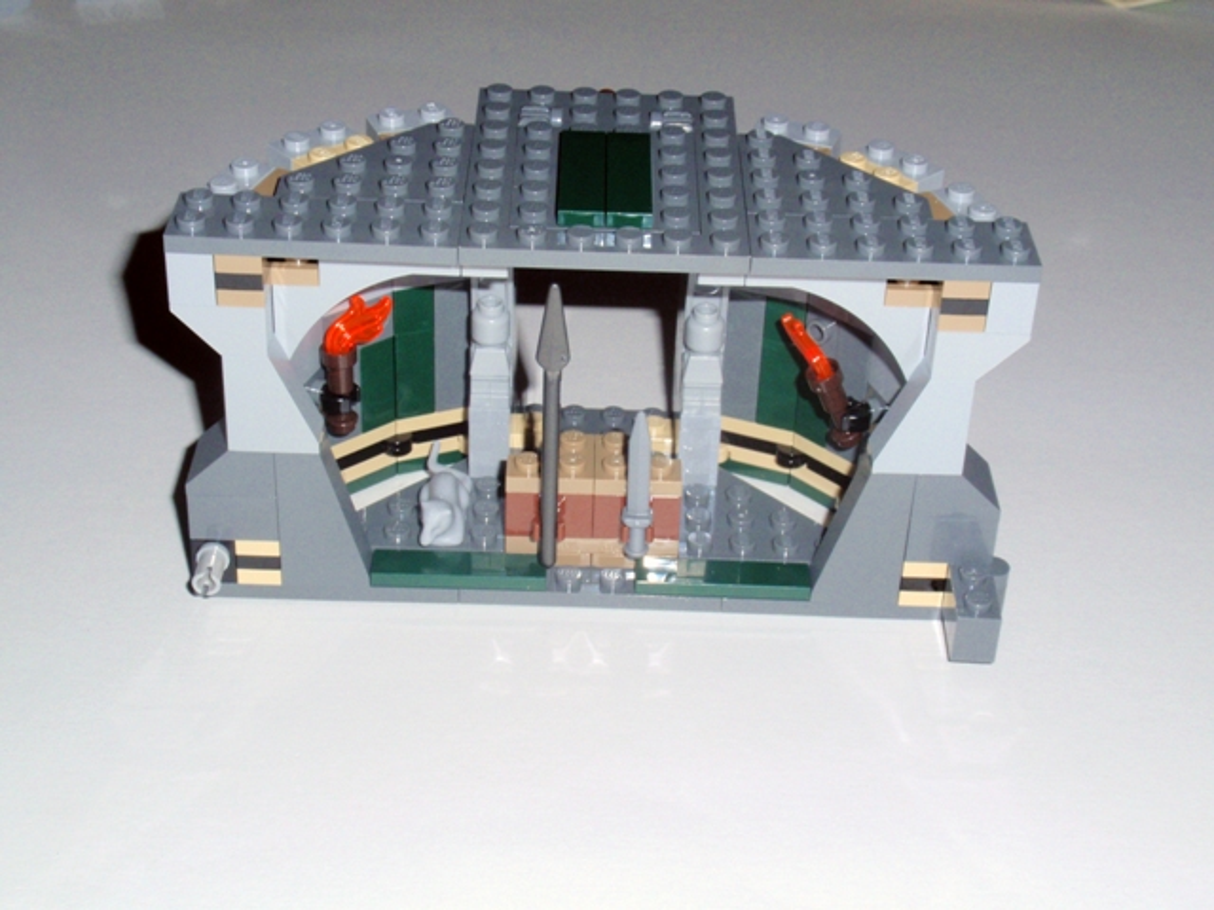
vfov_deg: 24.4
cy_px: 455
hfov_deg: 32.2
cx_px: 607
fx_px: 2104
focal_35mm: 60
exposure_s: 1/60
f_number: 13
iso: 200
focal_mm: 10.73
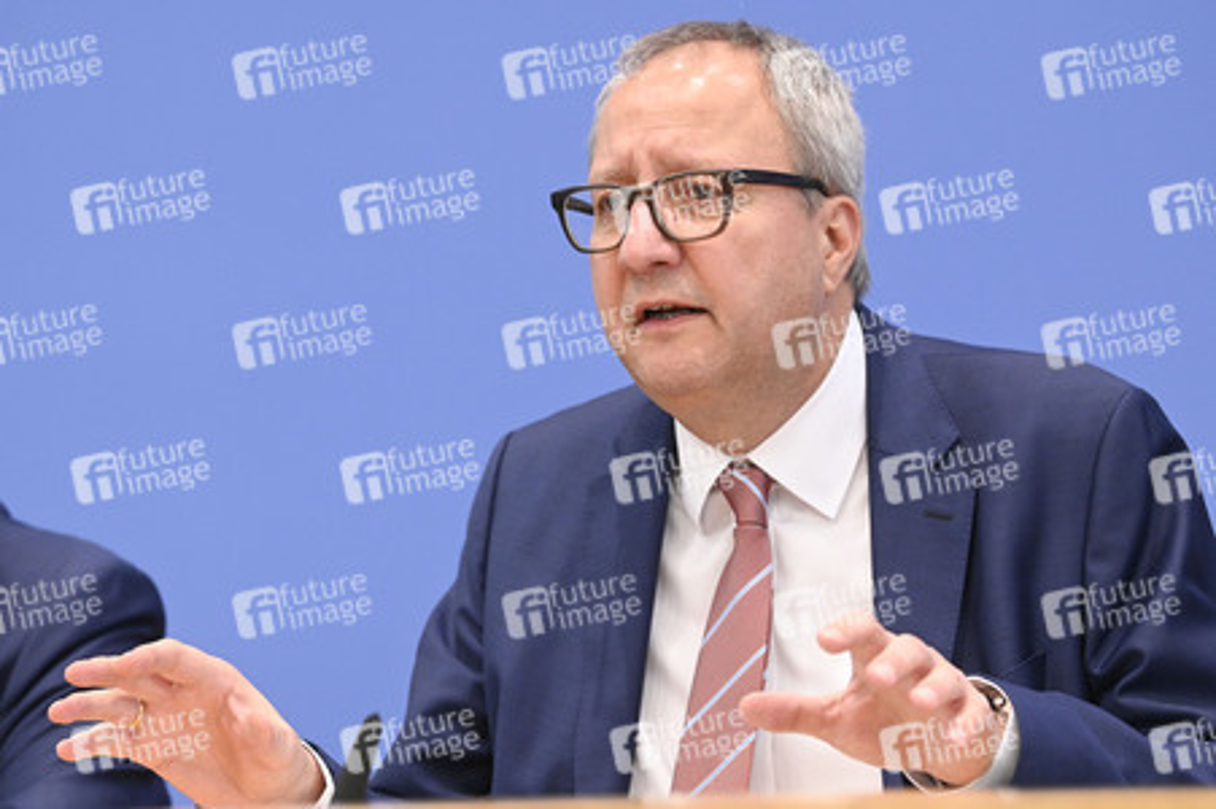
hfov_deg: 17.1
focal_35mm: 120
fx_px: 4050
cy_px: 404
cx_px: 608
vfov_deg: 11.4
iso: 5000
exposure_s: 1/640
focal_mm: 120
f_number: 5
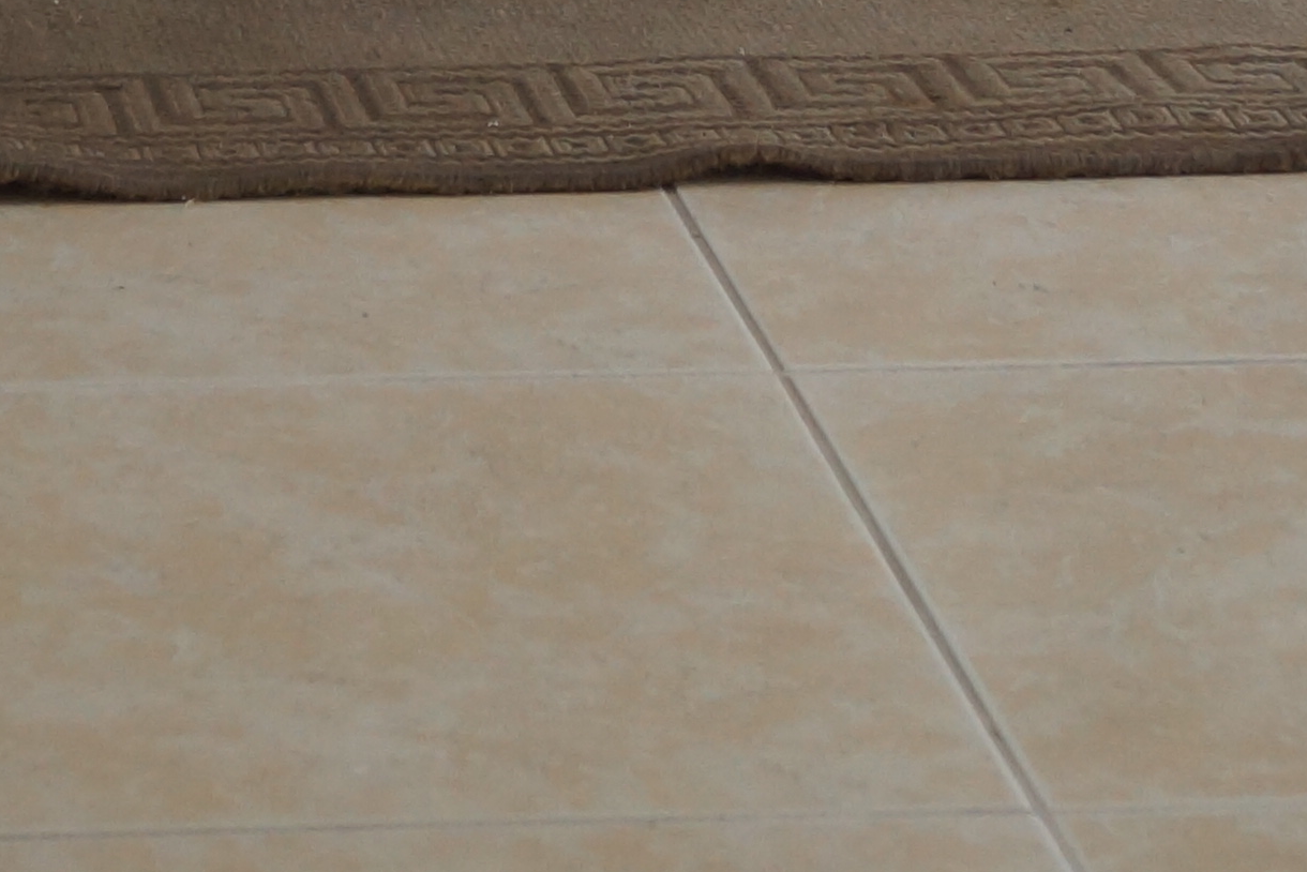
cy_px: -1093
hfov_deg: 11.6
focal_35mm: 177
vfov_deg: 7.3
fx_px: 6427
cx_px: 255
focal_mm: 24
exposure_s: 1/60
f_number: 4
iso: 250
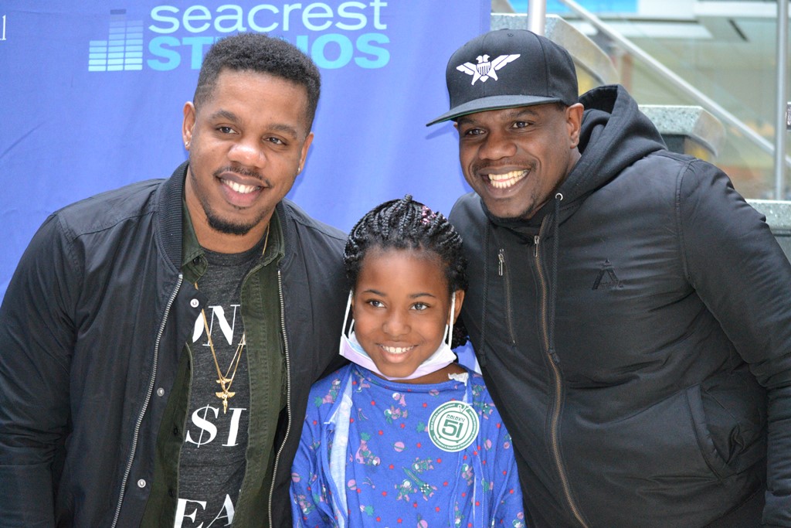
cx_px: 396
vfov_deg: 16.6
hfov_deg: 24.6
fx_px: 1813
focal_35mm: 82
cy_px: 264
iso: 3200
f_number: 4.2
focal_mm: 55
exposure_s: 1/60
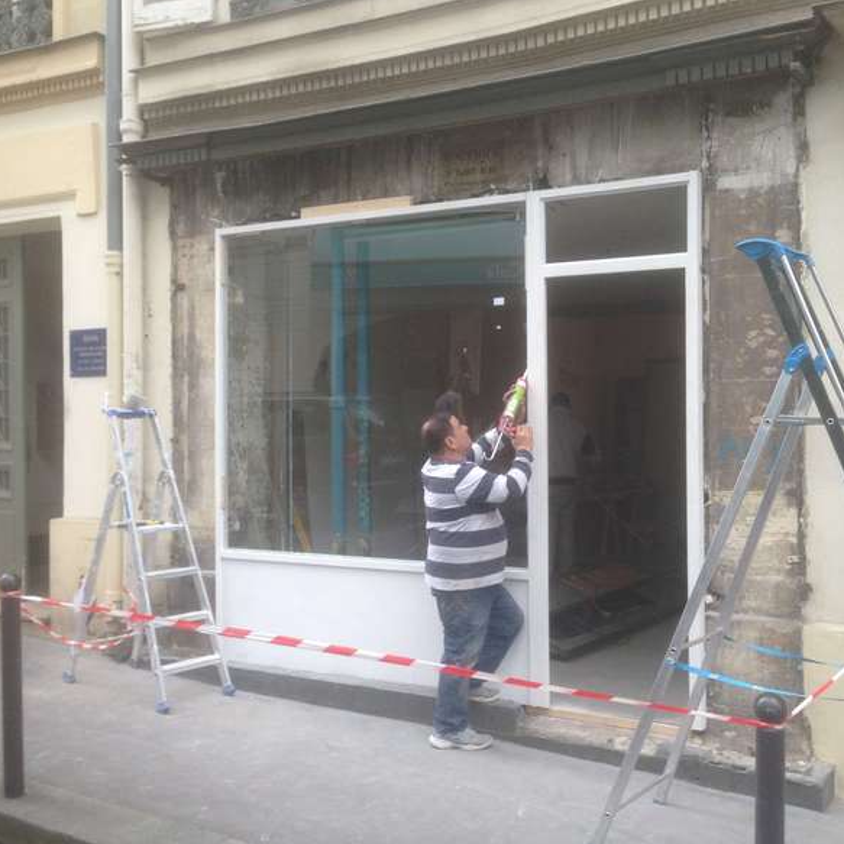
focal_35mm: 40
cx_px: 456
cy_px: 421
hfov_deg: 41.8
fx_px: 1103
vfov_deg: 41.9
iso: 50
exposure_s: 1/120
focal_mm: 4.12
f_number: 2.4
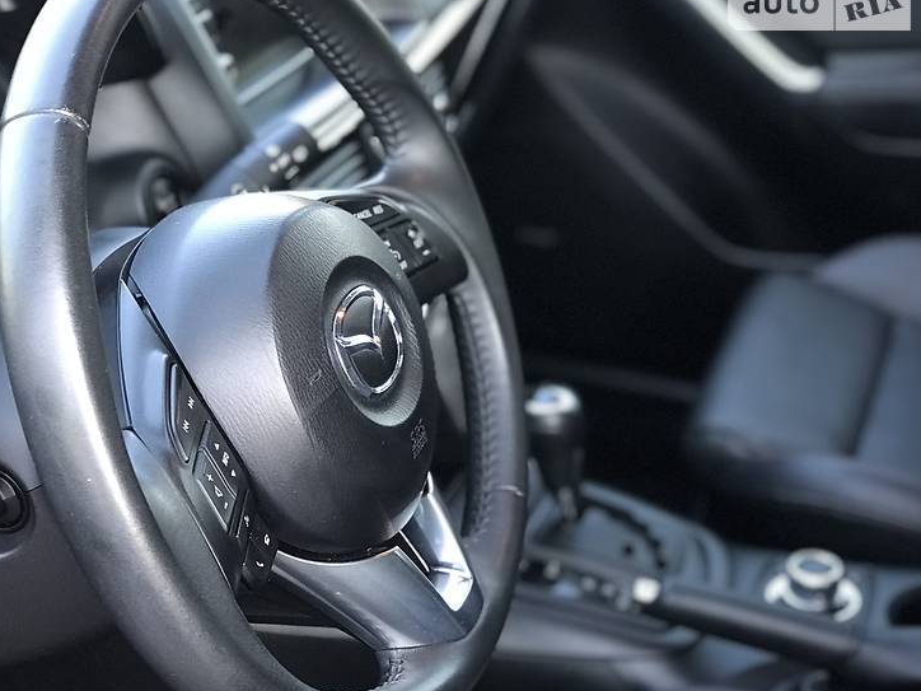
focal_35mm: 63
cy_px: 342
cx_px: 421
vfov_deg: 23.3
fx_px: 1676
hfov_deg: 30.7
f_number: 2.8
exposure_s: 1/94
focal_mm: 6.6
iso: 500
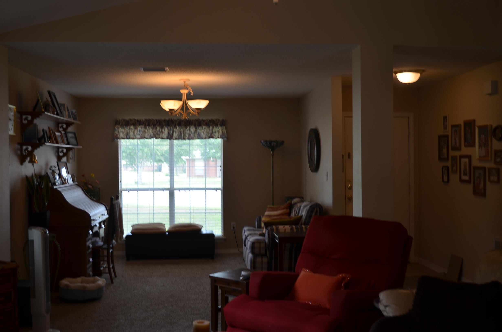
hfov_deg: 49.6
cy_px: 166
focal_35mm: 39
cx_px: 251
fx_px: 543
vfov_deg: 34.1
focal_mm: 26
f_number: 4.2
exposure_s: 1/25
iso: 100
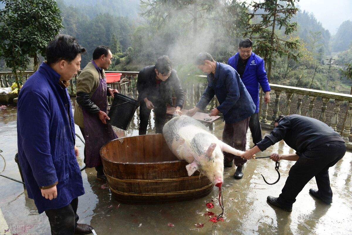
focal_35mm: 24
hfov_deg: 73.7
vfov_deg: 53.1
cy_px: 118
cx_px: 176
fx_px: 235
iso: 64
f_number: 5
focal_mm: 24
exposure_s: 1/100
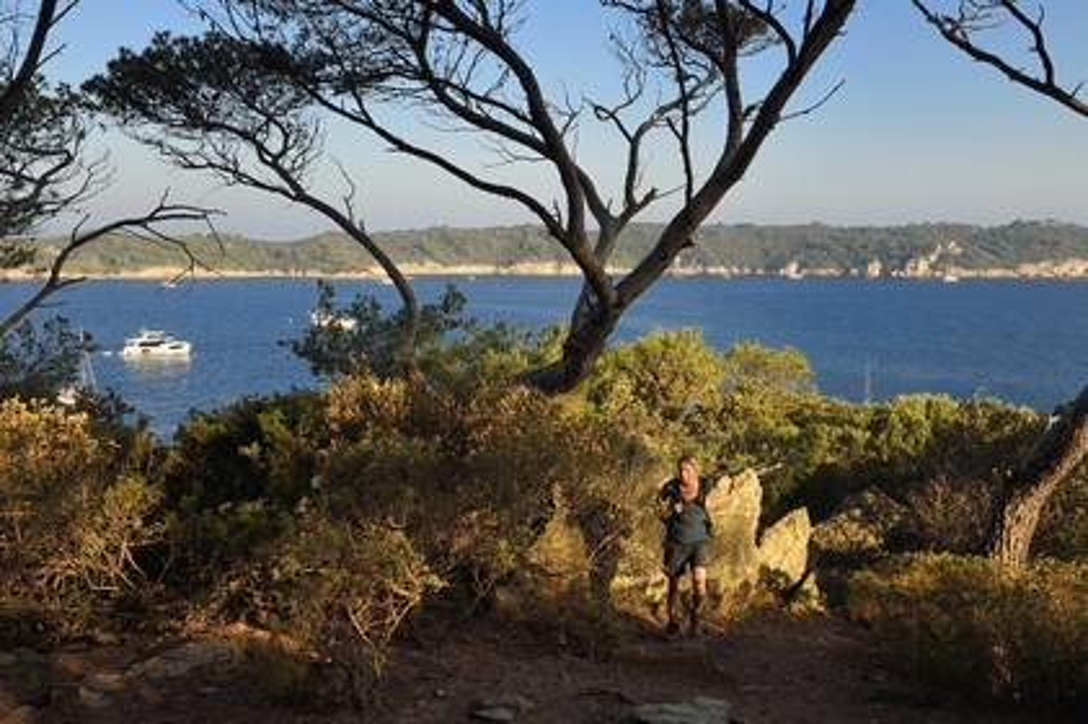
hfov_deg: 50.7
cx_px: 544
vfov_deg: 35.0
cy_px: 362
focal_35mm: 38
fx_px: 1148
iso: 400
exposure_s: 1/500
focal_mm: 38
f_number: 10
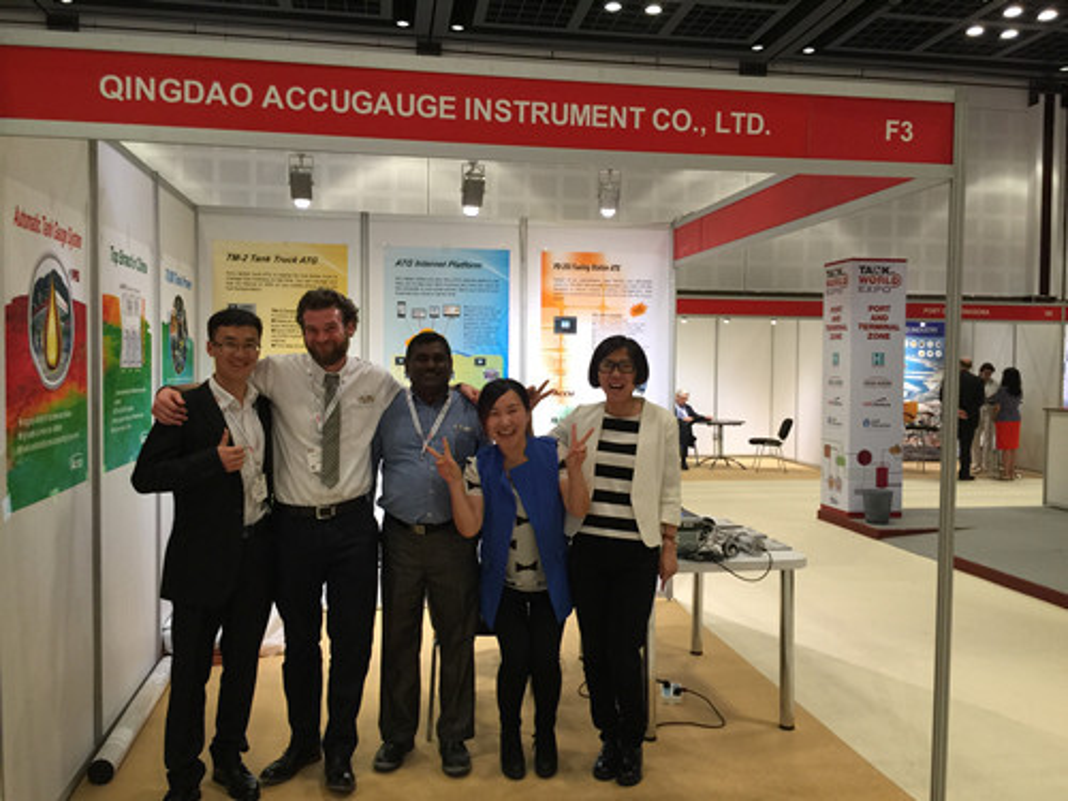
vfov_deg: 48.2
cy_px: 400
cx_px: 534
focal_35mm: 29
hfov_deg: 61.7
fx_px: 895
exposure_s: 1/33
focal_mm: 4.15
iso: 64
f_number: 2.2
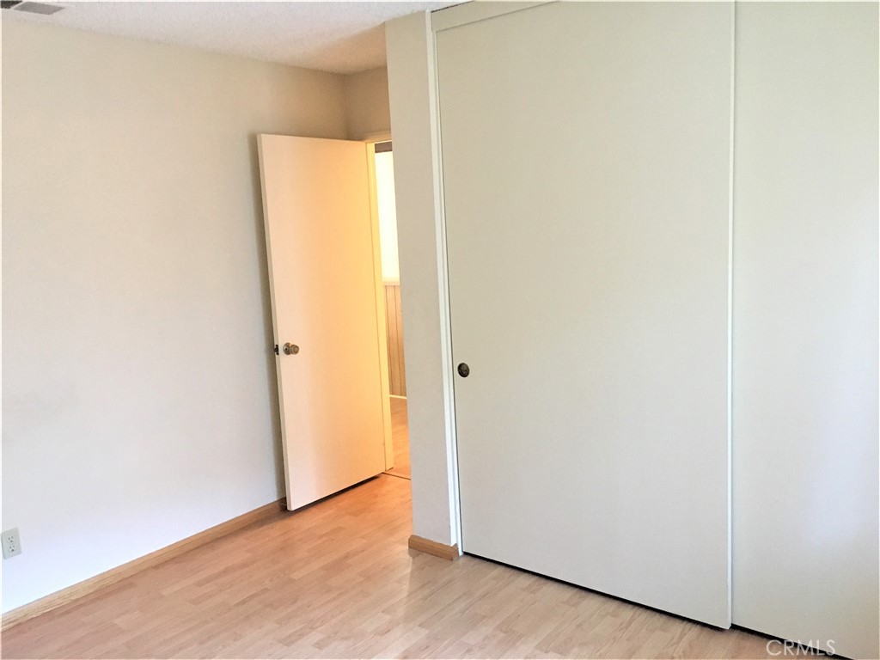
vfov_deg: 48.2
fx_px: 737
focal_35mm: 29
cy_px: 330
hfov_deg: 61.7
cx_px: 440
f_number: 2.2
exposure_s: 1/24
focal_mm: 4.15
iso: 200
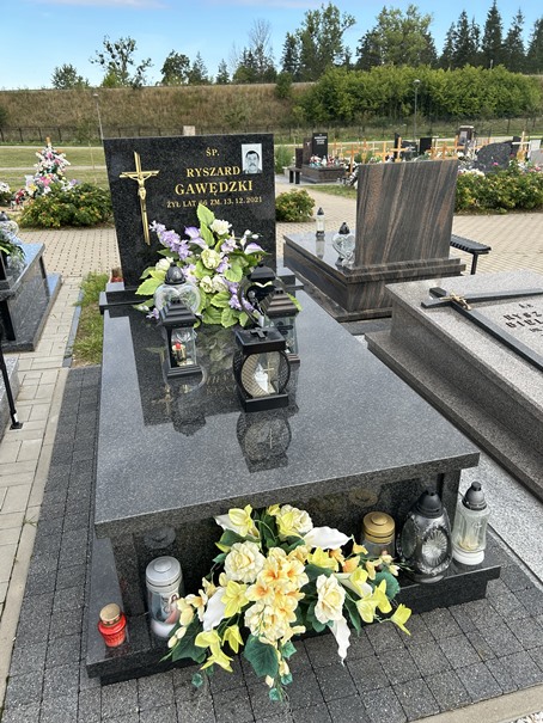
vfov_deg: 67.3
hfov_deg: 53.1
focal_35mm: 26
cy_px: 362
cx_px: 272
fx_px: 544
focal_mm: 5.7
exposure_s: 1/1171
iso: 50
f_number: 1.5
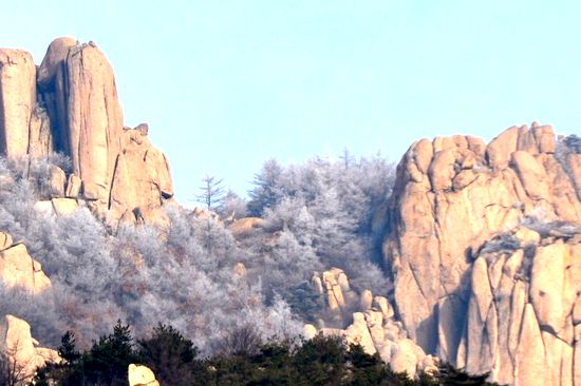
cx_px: 290
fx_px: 4839
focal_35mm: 300
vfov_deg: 4.6
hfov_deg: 6.9
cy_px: 193
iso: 200
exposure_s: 1/400
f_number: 7.1
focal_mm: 200
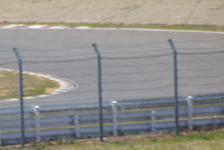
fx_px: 6106
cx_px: -6
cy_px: 104
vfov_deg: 1.4
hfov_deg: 2.1
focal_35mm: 981
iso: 200
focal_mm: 250
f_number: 9.5
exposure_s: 1/500
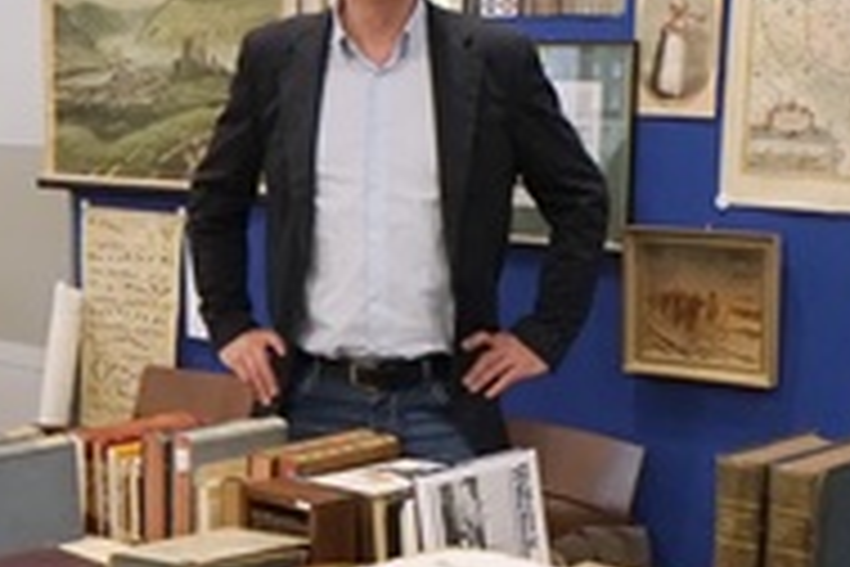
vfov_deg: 23.6
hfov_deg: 34.5
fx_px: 1346
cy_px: 398
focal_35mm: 57
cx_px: 238
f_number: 4
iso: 6400
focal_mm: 18
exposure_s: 1/150
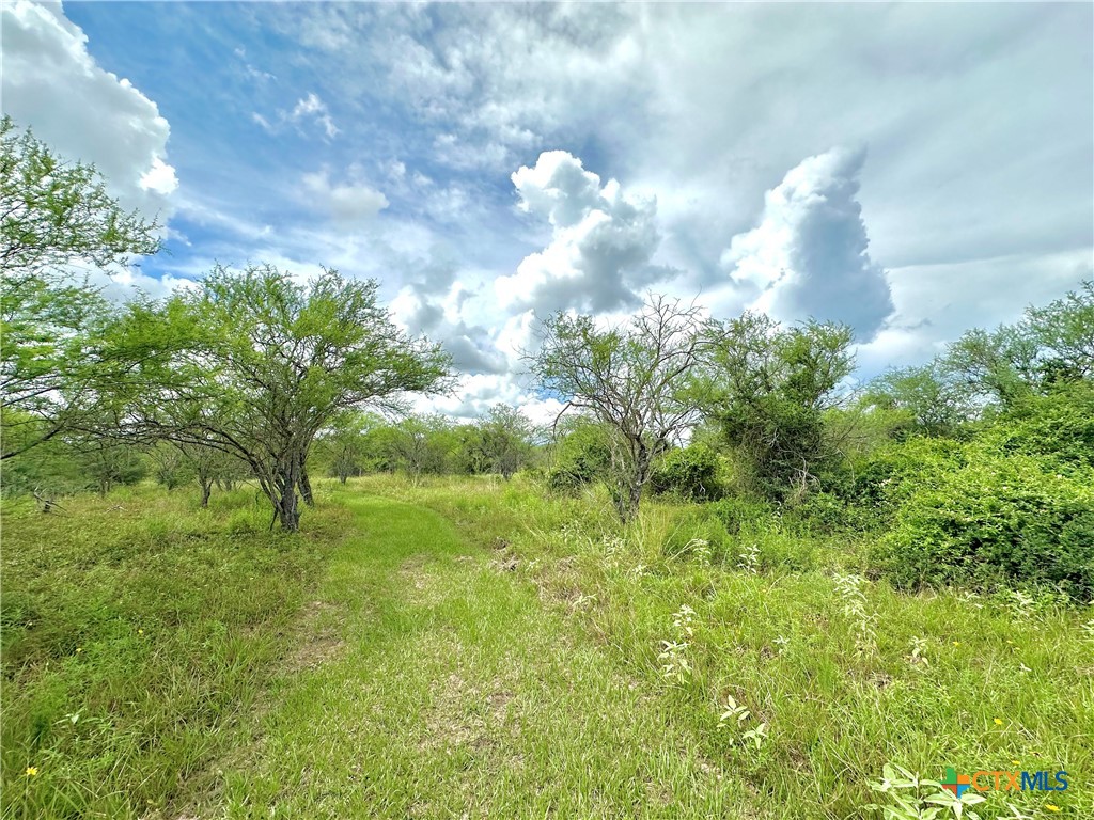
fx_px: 442
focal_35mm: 14
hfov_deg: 102.1
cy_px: 410
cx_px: 547
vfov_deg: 85.7
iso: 50
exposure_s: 1/3509
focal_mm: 2.22
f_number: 2.2
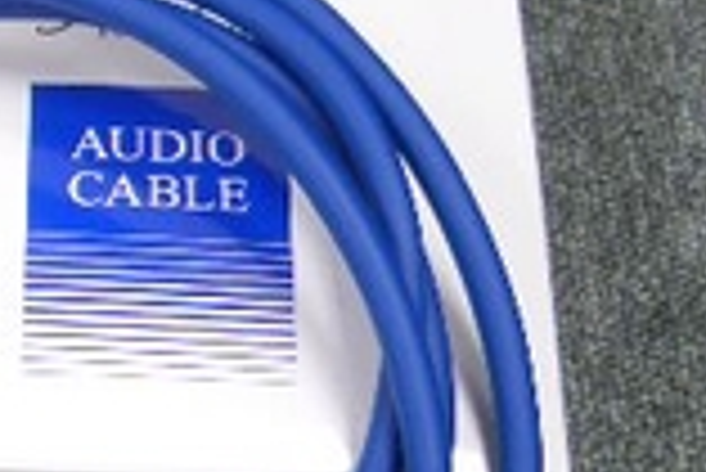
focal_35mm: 111
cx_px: -27
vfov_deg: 12.3
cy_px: 391
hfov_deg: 17.9
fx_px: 2179
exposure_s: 1/25
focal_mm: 5.8
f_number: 2.6
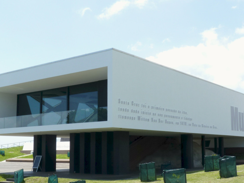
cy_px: 109
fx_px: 345
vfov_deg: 29.6
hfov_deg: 38.7
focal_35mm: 49
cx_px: 146
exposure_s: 1/200
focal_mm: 6
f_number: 5.6
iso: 80
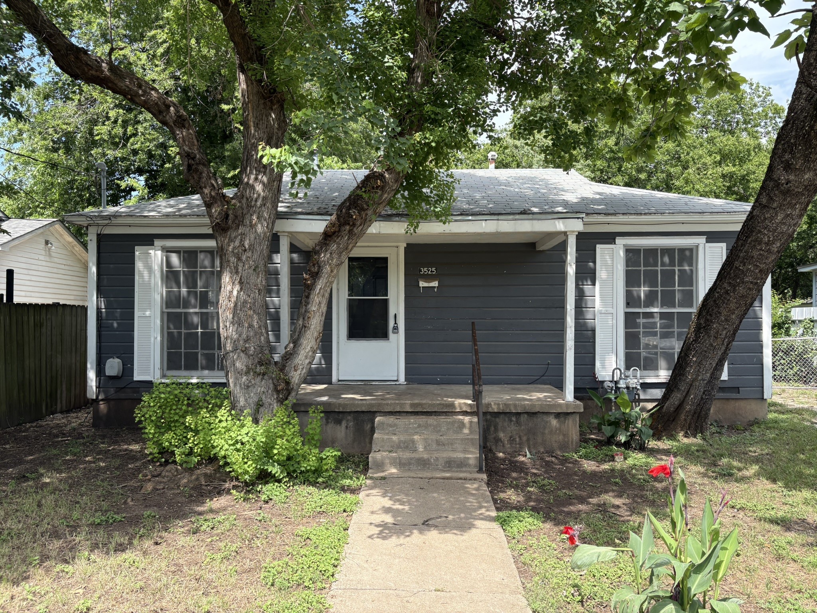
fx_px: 614
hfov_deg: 67.3
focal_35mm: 26
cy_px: 306
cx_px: 408
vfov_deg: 53.1
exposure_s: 1/830
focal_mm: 5.96
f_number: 1.6
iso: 50
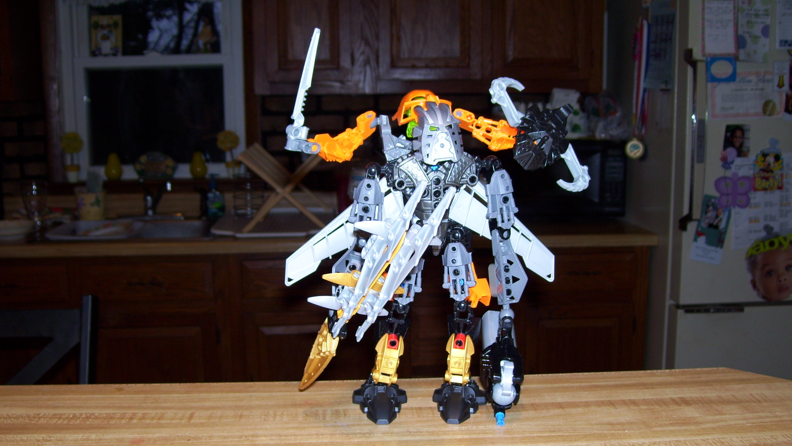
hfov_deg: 50.5
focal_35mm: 40
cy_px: 265
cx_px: 393
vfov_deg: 29.6
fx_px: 840
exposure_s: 1/60
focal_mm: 6
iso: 80
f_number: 2.7
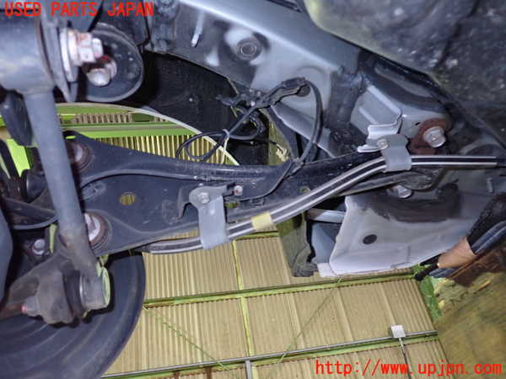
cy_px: 190
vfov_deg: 46.8
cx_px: 253
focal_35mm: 30
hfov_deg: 60.0
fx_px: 439
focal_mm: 5.4
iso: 800
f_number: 2.3
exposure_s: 1/25
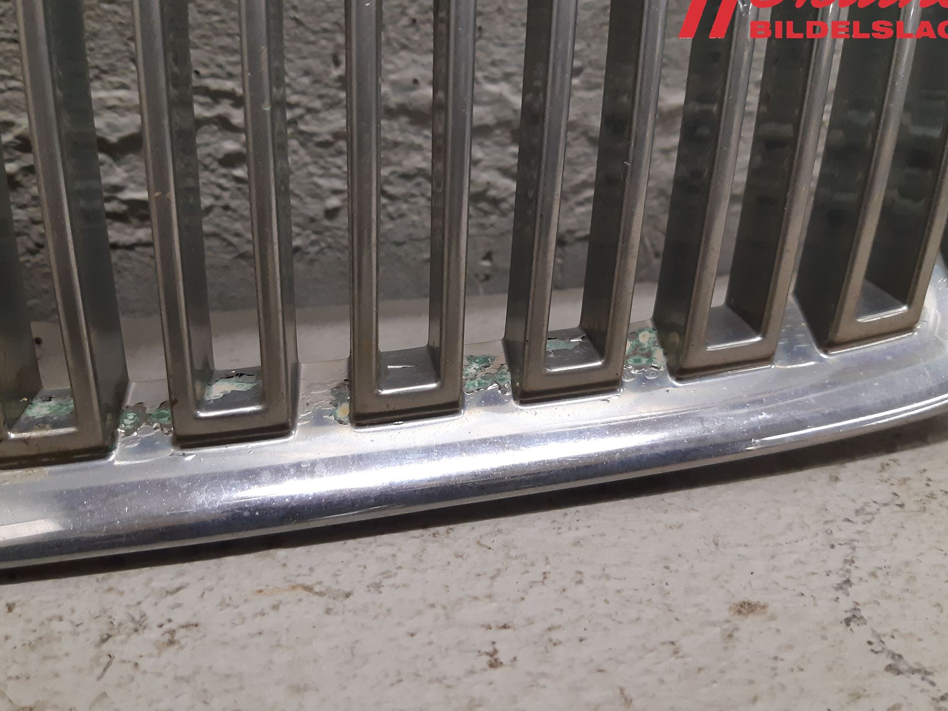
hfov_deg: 60.0
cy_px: 358
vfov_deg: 46.8
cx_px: 459
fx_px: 822
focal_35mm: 30
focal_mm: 3.93
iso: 160
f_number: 1.7
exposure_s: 1/50
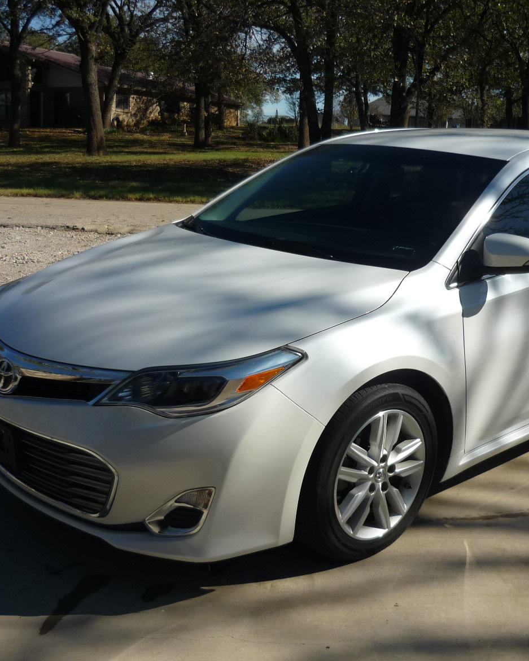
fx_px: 861
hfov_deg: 34.0
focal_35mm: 44
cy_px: 327
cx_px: 330
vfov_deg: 42.0
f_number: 8
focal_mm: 5.5
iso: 100
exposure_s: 1/320
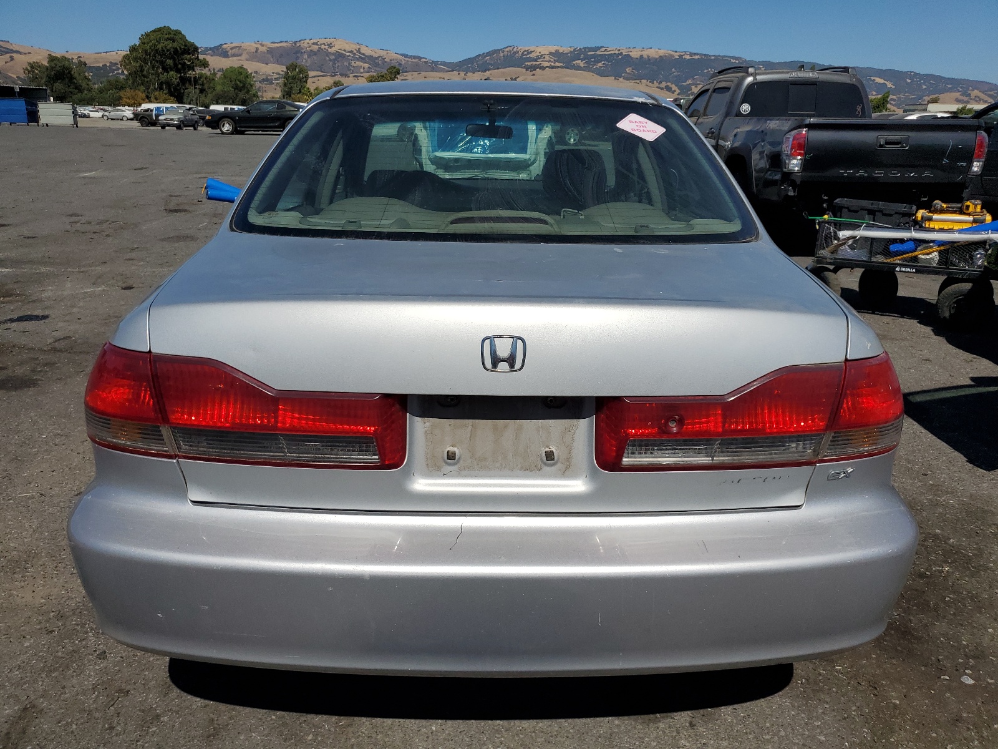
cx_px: 499
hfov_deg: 67.3
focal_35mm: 26
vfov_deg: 53.1
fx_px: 750
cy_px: 374
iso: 51
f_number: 1.5
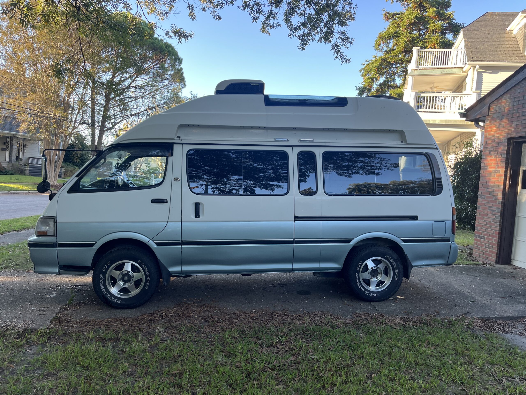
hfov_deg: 67.3
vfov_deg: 53.1
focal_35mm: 26
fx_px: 395
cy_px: 198
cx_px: 263
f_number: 1.6
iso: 50
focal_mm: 5.1
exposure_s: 1/172
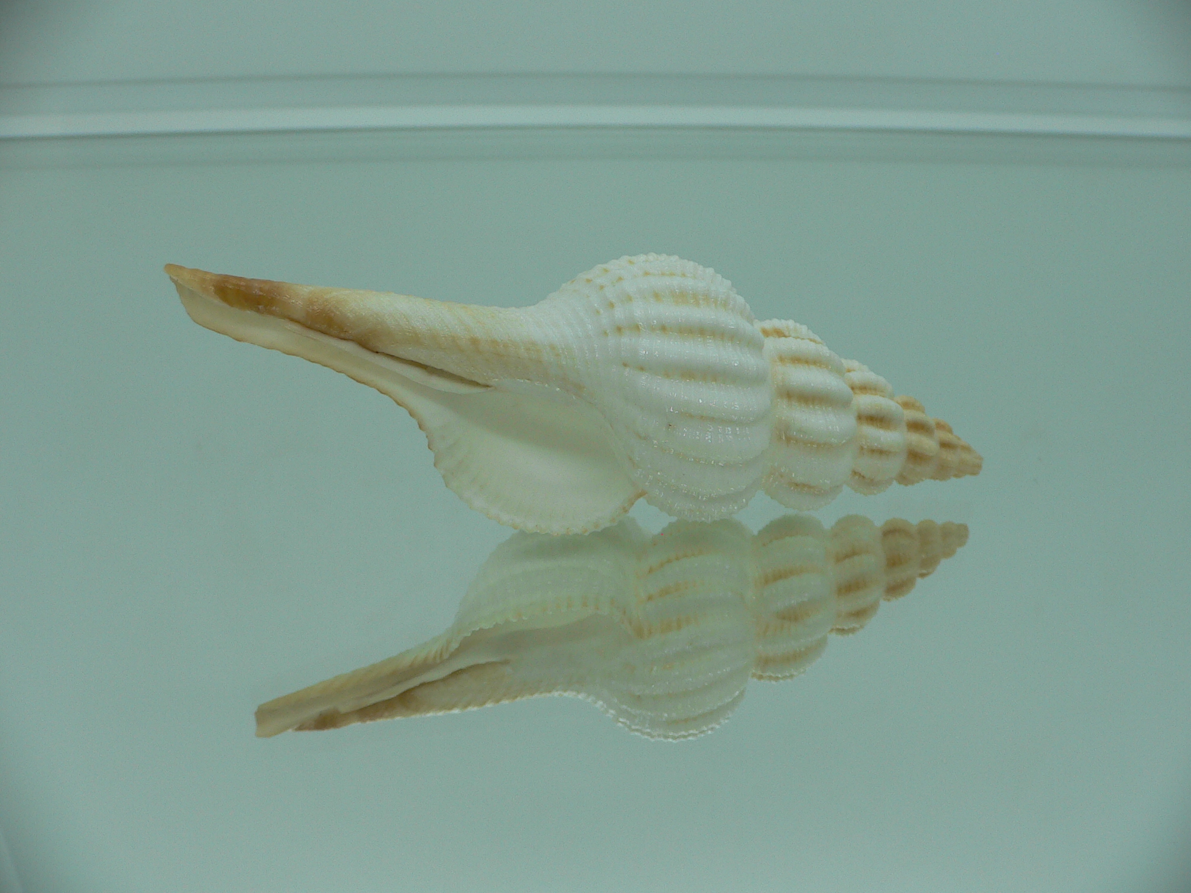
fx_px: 1204
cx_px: 596
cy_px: 446
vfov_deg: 40.7
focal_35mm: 35
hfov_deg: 52.6
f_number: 2.8
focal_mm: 4.6
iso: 80
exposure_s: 1/80
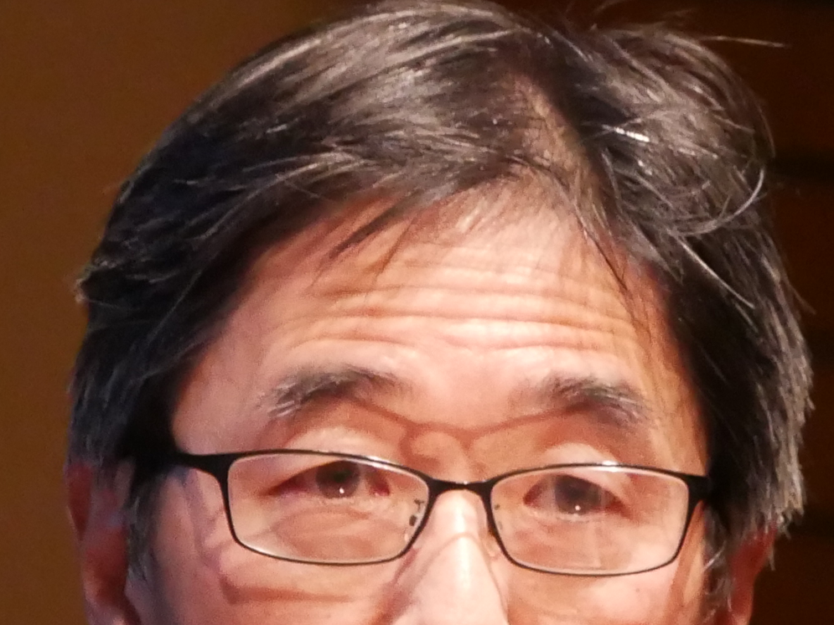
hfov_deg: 1.4
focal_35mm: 1368
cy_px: 629
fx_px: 32955
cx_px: 239
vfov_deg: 1.1
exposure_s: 1/80
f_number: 5.6
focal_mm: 175
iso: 3200
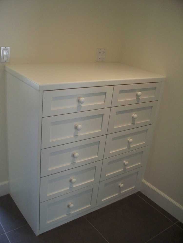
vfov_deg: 51.4
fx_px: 254
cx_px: 92
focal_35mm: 36
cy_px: 122
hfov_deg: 39.7
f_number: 2.8
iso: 400
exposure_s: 1/125
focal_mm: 7.54
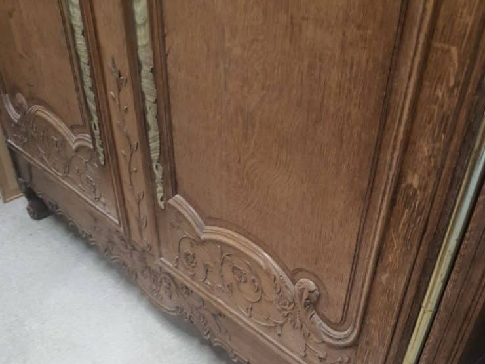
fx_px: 504
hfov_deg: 51.4
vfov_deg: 37.2
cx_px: 247
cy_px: 325
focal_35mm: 36
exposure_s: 1/50
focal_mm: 4.32
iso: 250
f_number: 1.7
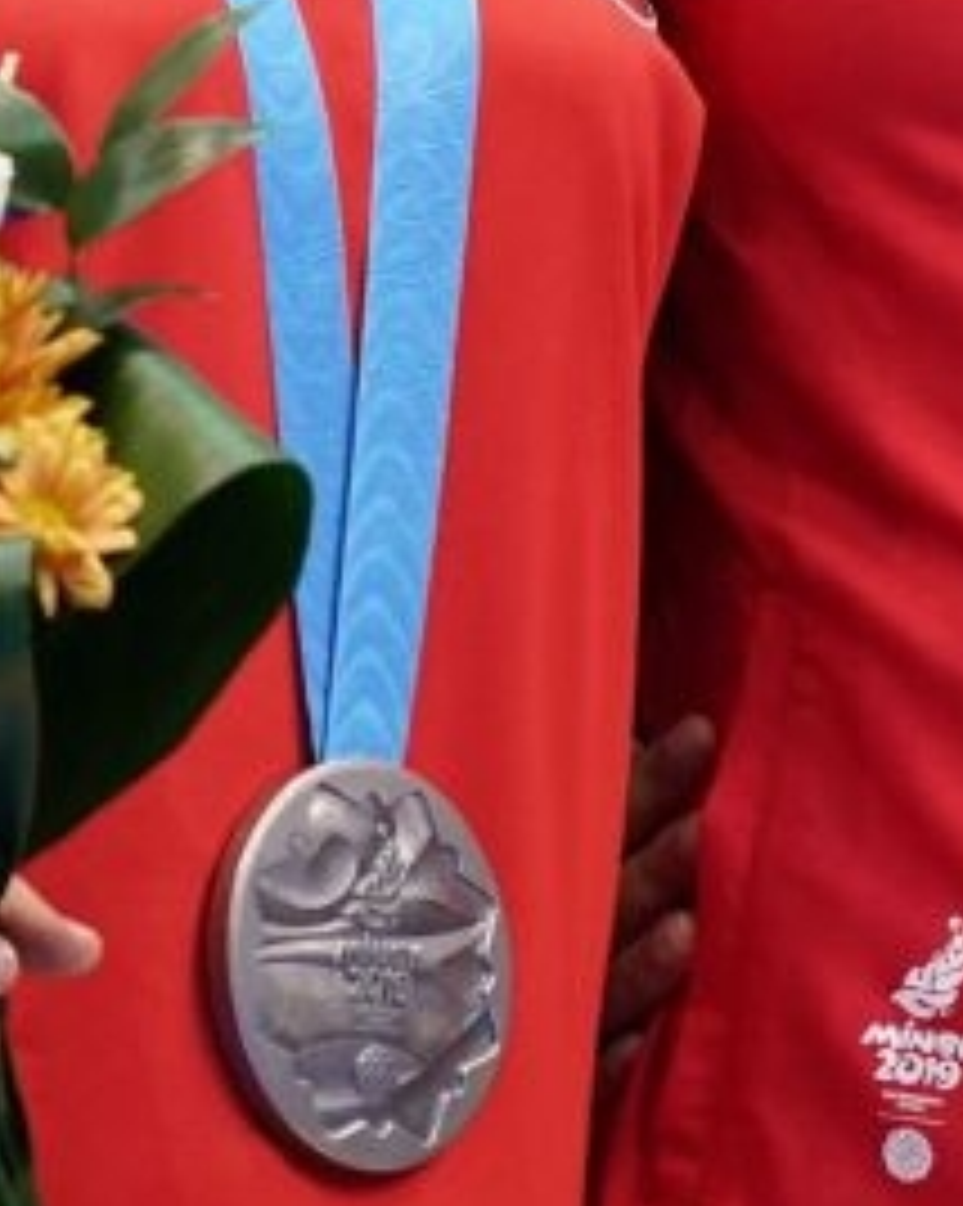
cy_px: -752
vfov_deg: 0.8
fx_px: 89988
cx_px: 2102
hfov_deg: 0.6
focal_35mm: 2523
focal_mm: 400
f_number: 2.8
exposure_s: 1/500
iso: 800
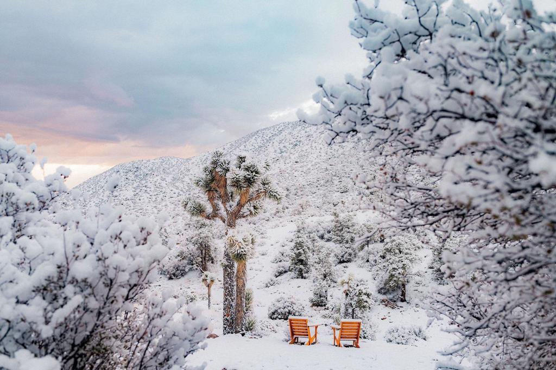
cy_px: 185
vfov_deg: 37.8
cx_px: 278
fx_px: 540
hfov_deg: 54.4
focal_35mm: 35
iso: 200
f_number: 4
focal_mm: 35
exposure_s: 1/160
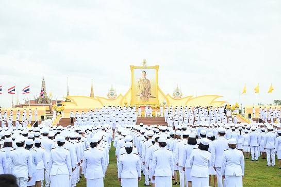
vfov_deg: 29.2
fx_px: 359
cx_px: 140
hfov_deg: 42.8
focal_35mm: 46
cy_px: 94
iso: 320
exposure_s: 1/80
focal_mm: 46
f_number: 8
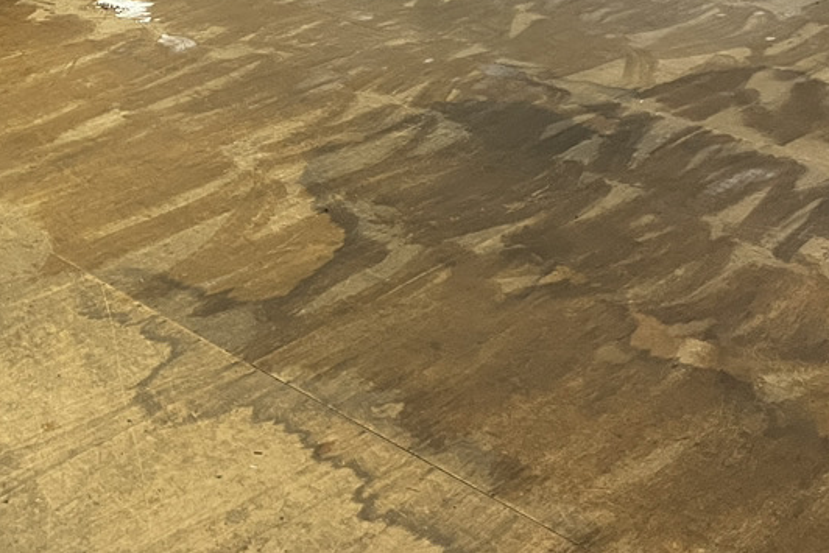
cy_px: -145
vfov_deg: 20.5
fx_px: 1405
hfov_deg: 30.4
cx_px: -17
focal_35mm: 61
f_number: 1.6
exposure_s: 1/60
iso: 400
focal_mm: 5.1
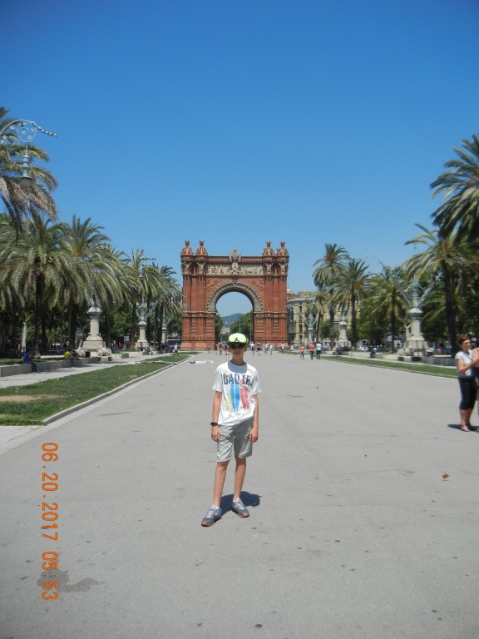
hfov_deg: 46.8
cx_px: 240
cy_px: 320
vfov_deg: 60.0
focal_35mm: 30
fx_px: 554
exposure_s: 1/553
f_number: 7
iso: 160
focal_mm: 5.4
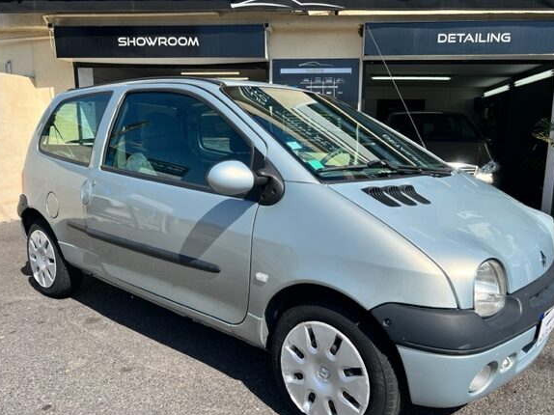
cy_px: 224
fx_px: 464
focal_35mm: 29
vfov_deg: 48.2
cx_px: 296
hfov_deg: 61.6
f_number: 1.5
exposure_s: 1/3831
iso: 50
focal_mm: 5.7
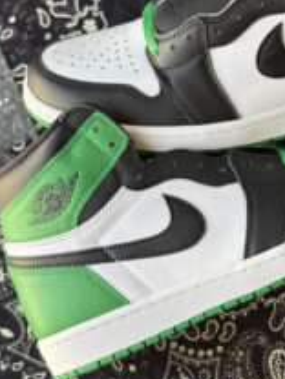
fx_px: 1098
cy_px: 98
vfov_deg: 19.5
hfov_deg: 14.7
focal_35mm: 100
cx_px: 228
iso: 50
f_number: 1.6
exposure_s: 1/119
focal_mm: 5.96
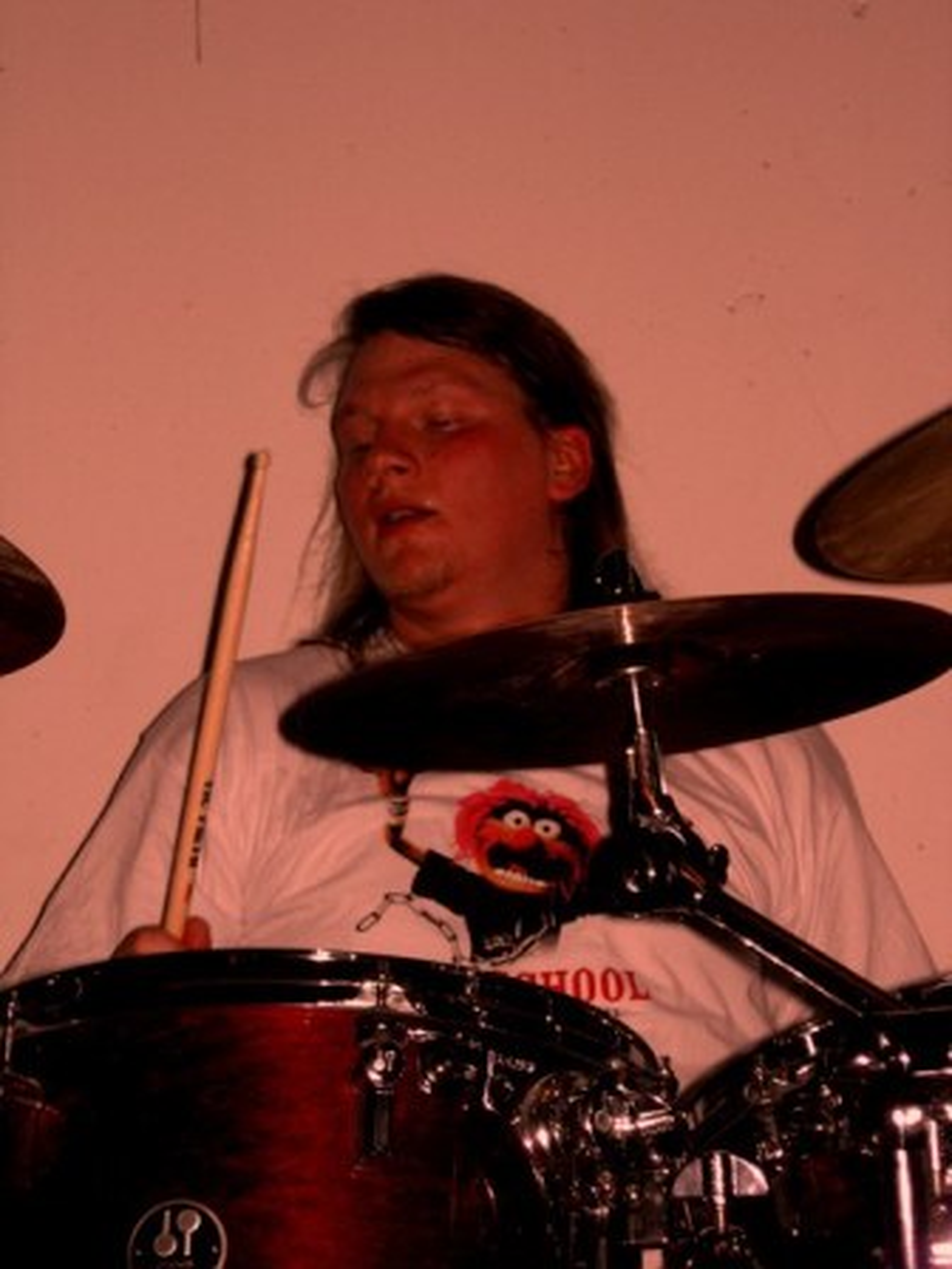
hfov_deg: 13.1
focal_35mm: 113
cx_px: 476
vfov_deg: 17.4
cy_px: 634
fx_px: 4144
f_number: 4.9
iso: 94
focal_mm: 23.4
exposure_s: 1/60.1
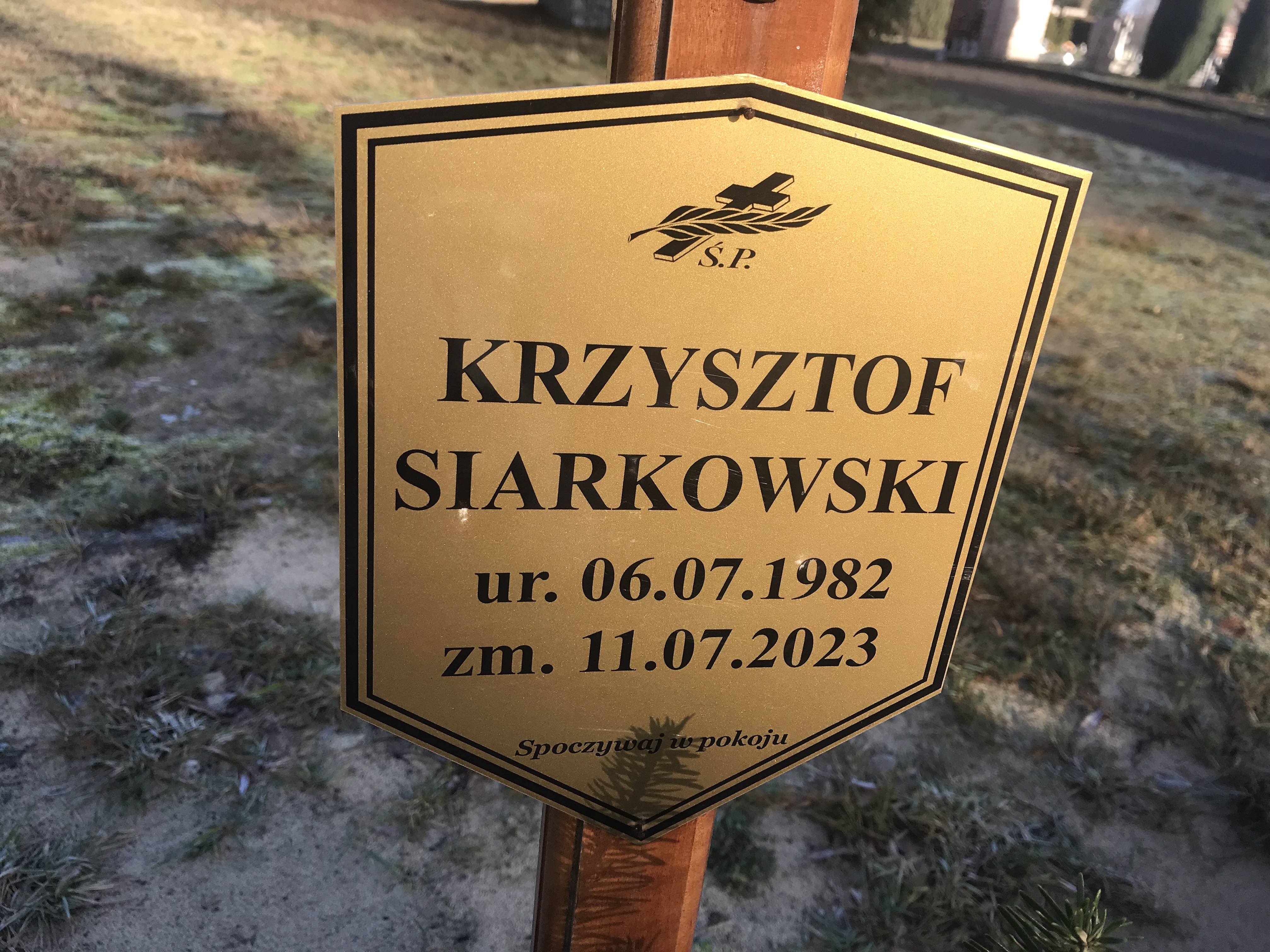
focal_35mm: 28
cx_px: 635
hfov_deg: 63.4
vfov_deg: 49.7
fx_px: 1027
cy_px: 476
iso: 20
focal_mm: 3.99
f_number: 1.8
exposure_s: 1/481
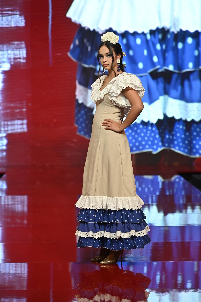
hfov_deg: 12.9
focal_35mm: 106
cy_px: 152
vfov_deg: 19.3
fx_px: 888
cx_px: 101
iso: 400
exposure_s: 1/250
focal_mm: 105
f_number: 4
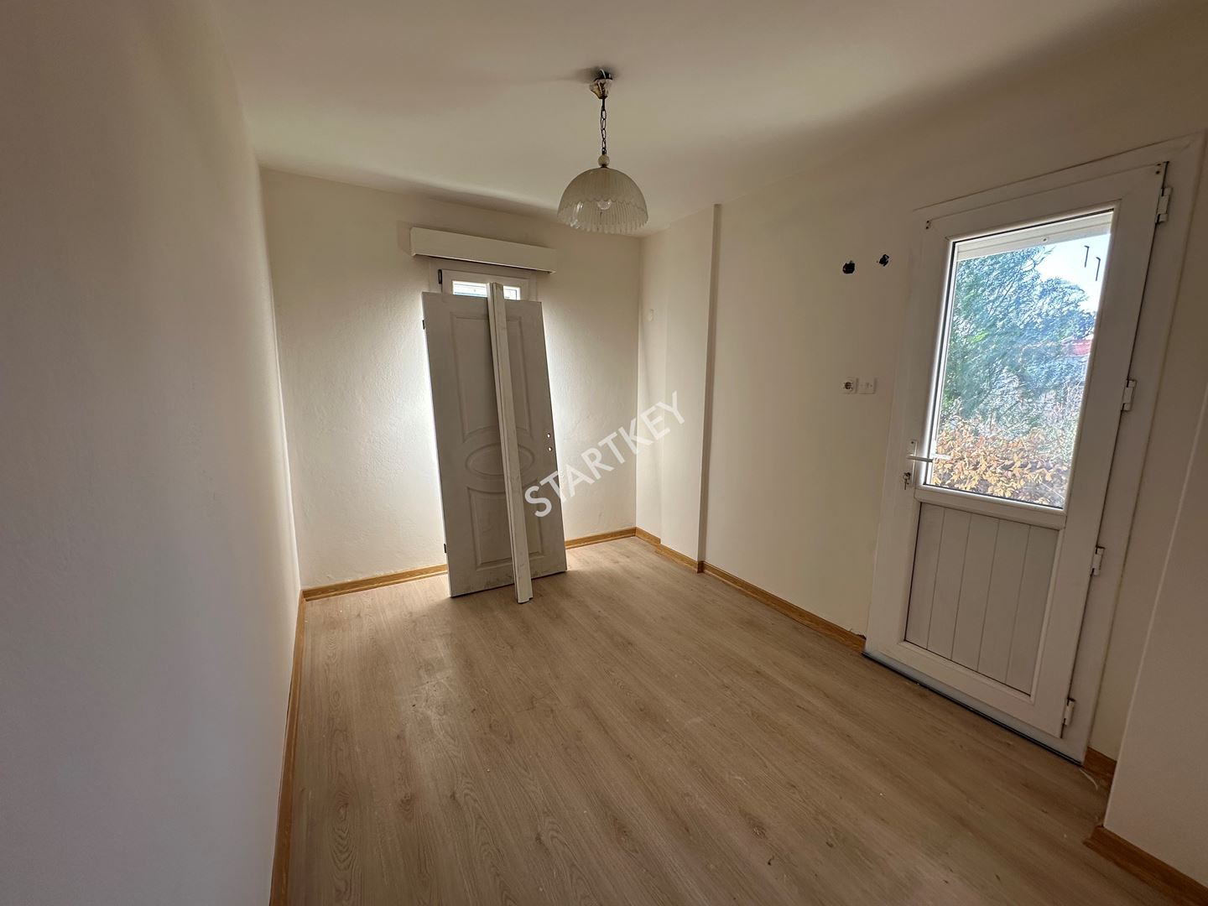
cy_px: 453
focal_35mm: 14
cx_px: 604
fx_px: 489
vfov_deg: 85.7
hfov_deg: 102.1
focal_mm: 2.22
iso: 40
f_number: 2.2
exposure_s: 1/103
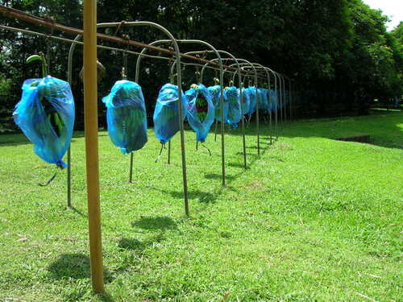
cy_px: 151
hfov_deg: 54.0
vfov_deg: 41.8
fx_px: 396
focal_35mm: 34
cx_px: 202
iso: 50
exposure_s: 1/173
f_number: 4.9
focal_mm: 5.7
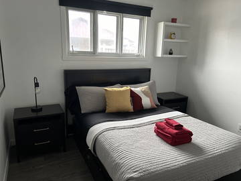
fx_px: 181
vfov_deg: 53.1
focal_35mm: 26
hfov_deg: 67.3
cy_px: 90
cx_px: 120
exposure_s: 1/60
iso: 160
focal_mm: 5.7
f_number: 1.5
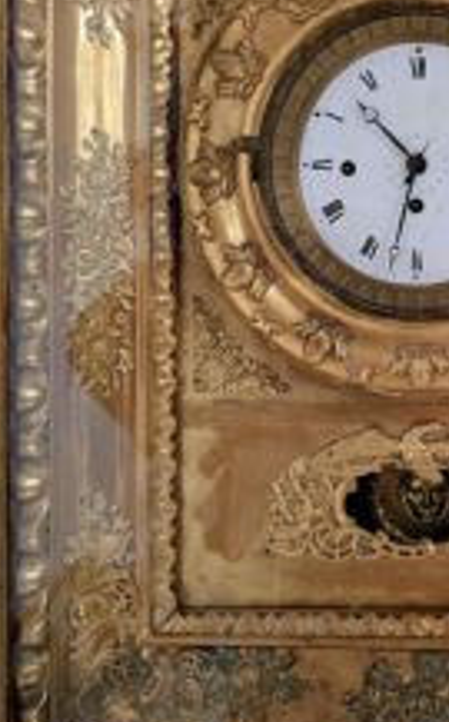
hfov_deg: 27.3
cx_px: 419
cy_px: 266
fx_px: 884
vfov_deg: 44.0
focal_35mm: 45
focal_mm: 6.3
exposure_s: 1/101
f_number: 1.7
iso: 640
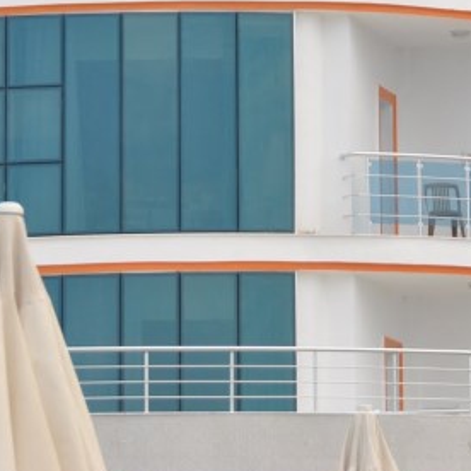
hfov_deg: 4.7
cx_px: 395
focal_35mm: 372
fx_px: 5727
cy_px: -159
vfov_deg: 4.7
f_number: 5.6
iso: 200
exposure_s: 1/500
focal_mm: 70
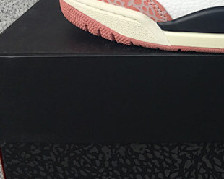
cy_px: 1
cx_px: 244
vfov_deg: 19.1
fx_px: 517
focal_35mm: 78
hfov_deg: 23.1
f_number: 2.4
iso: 25
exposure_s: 1/497
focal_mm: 3.3
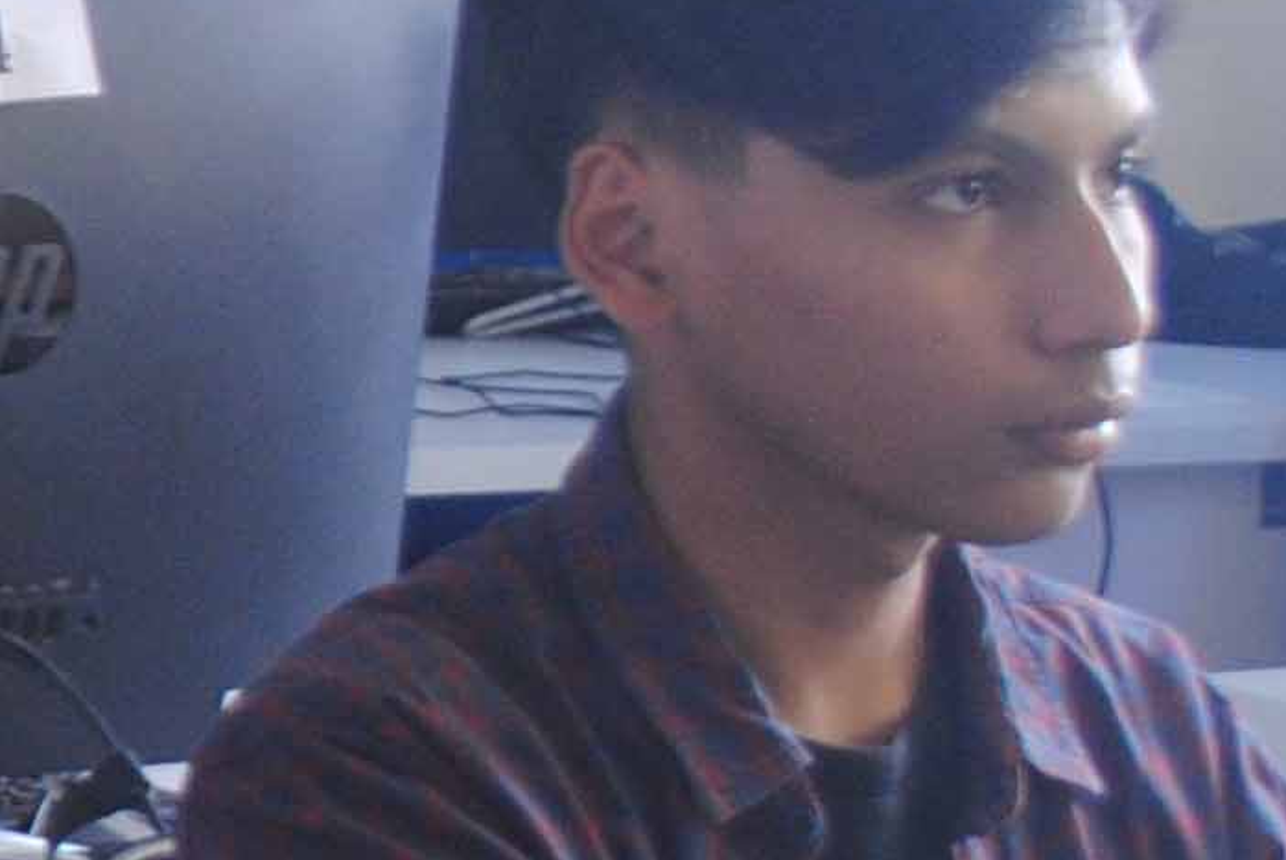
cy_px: -50
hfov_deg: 9.9
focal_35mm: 183
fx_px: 6544
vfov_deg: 7.5
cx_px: -1771
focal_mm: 22
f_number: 4
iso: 400
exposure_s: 1/30
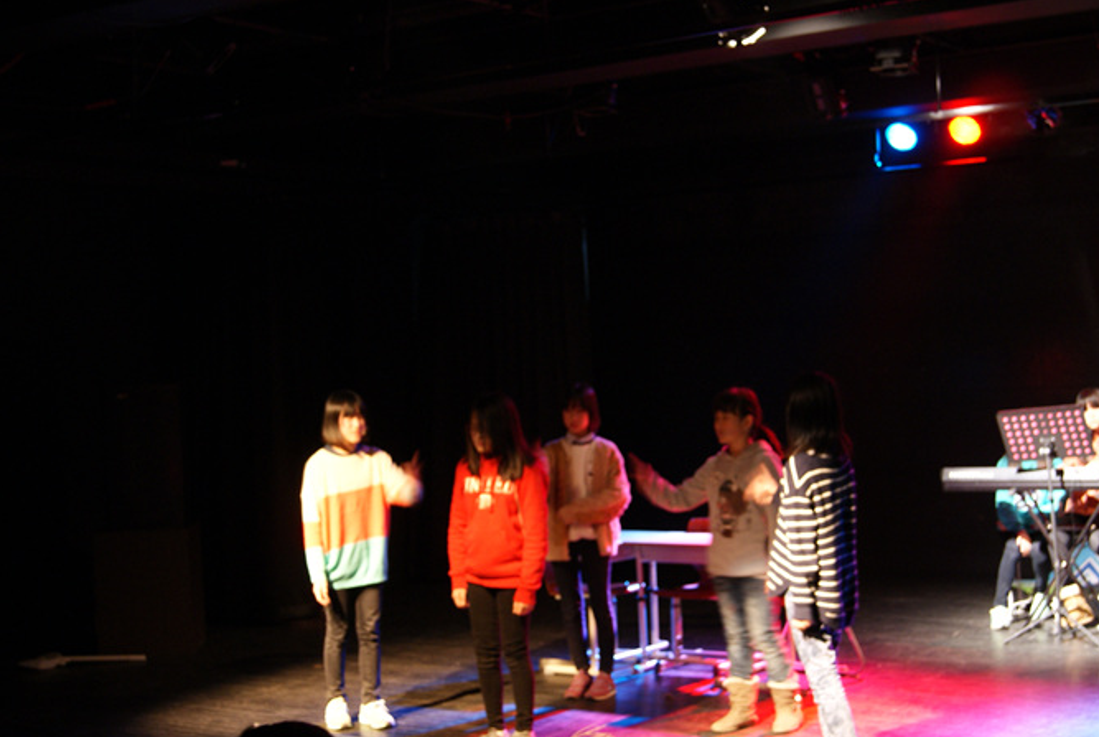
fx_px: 1651
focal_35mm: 54
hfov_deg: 36.8
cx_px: 578
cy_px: 412
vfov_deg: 25.1
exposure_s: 1/3
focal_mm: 30
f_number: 4.5
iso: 400
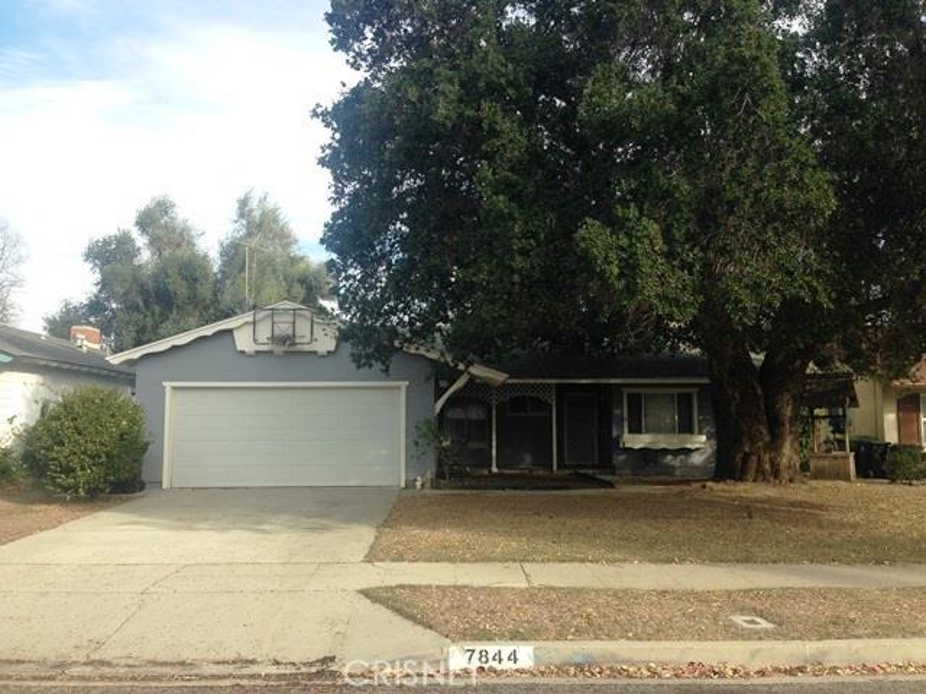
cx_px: 463
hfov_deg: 55.4
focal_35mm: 33
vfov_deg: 42.9
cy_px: 347
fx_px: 883
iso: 50
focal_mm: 4.12
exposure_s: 1/542
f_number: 2.4
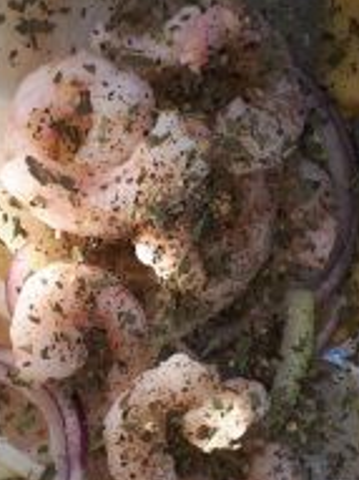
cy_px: 339
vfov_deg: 22.9
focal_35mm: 85
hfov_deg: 17.3
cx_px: 131
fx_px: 1177
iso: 40
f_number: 1.9
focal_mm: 3.6
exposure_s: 1/572
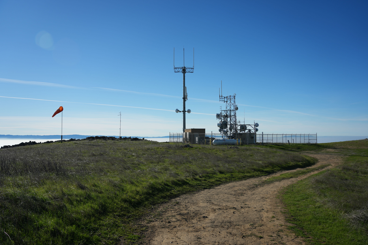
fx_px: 286
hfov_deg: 65.5
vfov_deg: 46.4
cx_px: 184
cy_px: 122
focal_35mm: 28
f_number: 5.6
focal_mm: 28
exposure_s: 1/1000
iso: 100
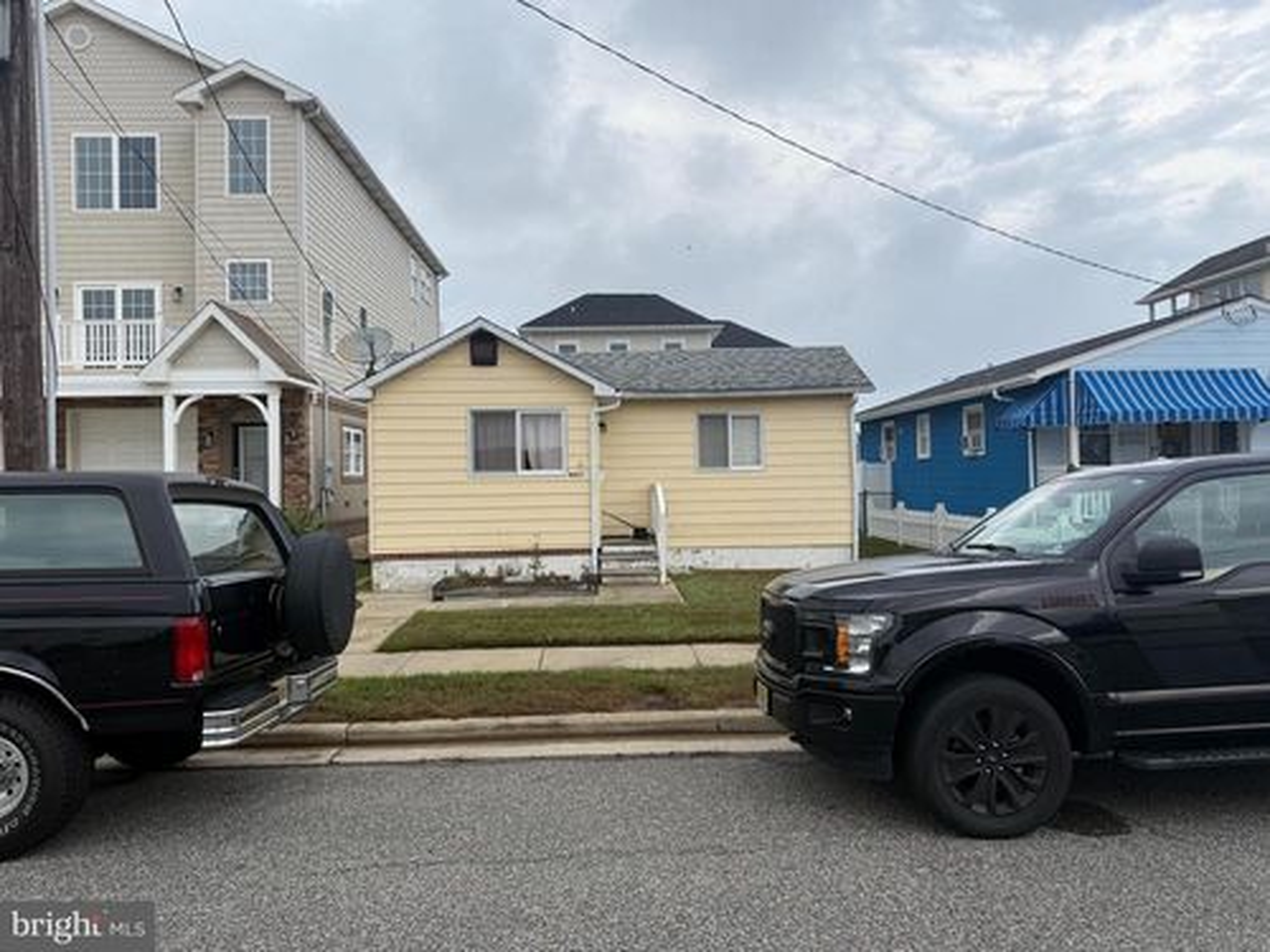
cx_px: 635
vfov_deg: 56.8
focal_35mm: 24
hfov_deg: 71.6
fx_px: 881
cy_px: 476
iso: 80
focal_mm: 6.76
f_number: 1.78
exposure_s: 1/967
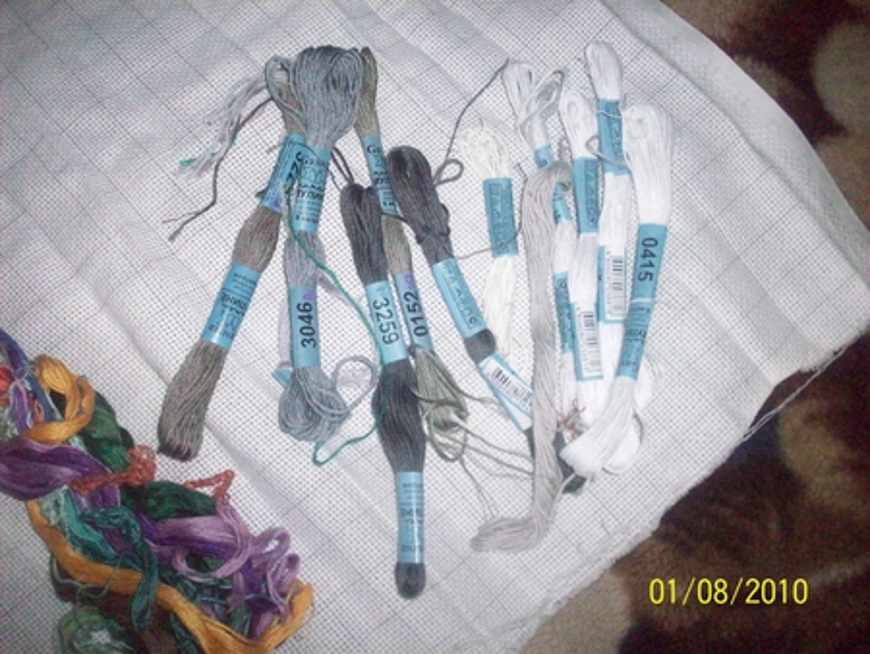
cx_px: 435
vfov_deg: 38.7
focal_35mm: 37
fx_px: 930
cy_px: 327
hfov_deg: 50.1
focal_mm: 6.2
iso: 800
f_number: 2.8
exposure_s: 1/64
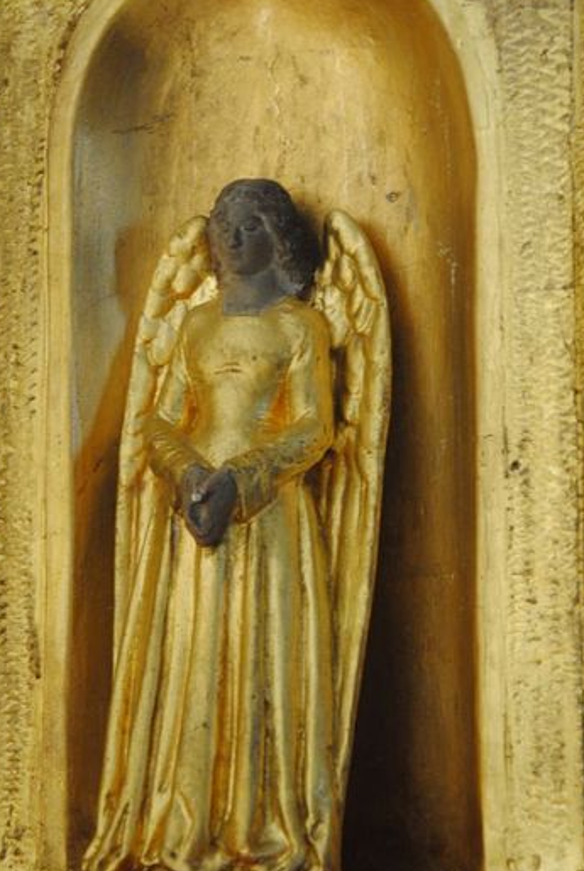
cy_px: 389
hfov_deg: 8.4
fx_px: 3953
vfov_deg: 12.6
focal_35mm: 163
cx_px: 213
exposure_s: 1/3
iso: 400
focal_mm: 80
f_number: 5.6
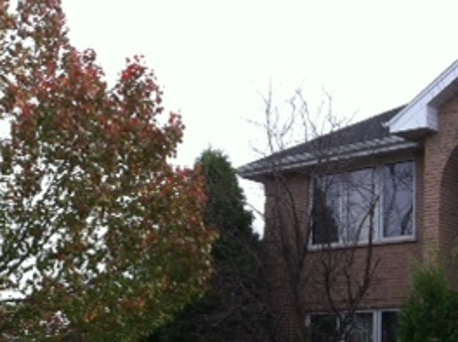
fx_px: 1123
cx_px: 16
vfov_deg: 17.0
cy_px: 319
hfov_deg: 22.3
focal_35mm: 85
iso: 80
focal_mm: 3.85
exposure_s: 1/435
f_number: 2.8
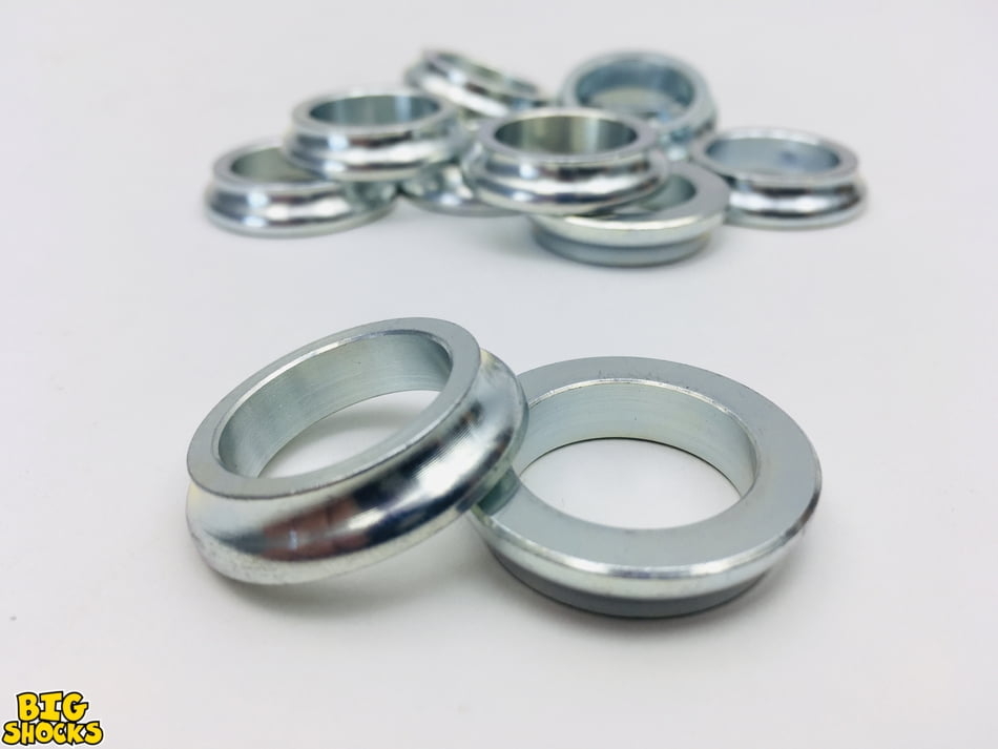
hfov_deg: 61.6
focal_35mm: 29
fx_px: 836
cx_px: 499
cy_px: 374
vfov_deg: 48.2
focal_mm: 4.15
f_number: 2.2
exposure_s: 1/153
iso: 25
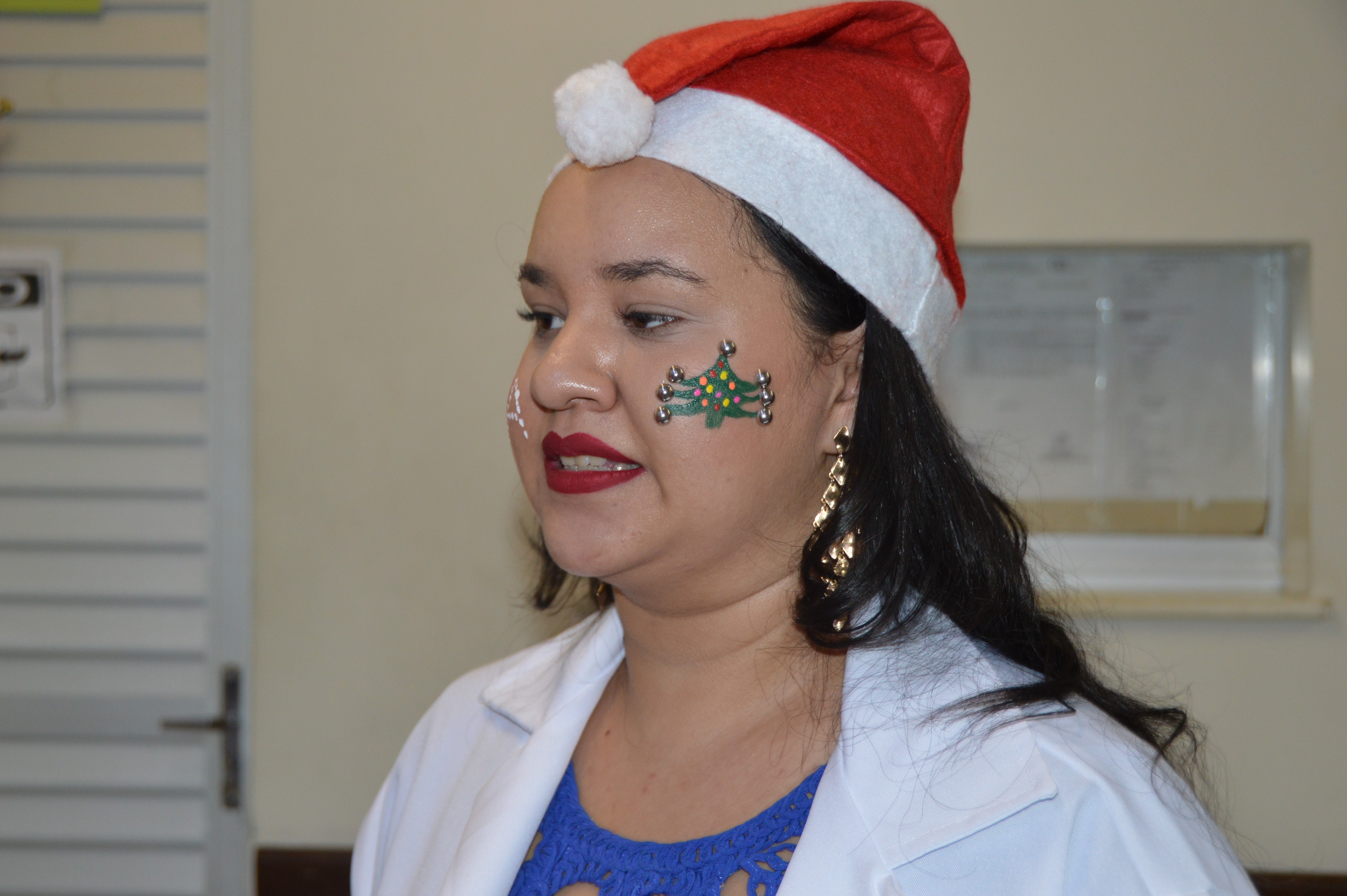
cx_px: 674
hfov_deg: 35.1
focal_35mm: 57
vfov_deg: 23.7
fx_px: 2131
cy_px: 448
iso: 640
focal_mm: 38
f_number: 4.2
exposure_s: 1/60
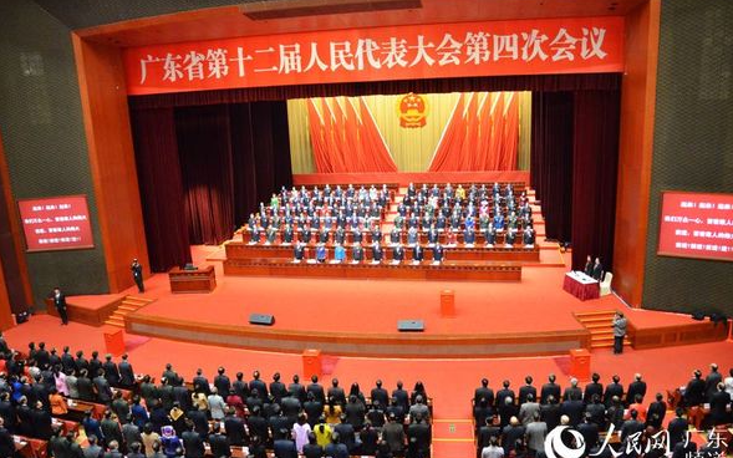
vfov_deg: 44.5
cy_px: 233
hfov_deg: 66.5
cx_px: 372
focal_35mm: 28
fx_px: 559
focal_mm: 18
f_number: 4
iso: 4000
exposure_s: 1/60
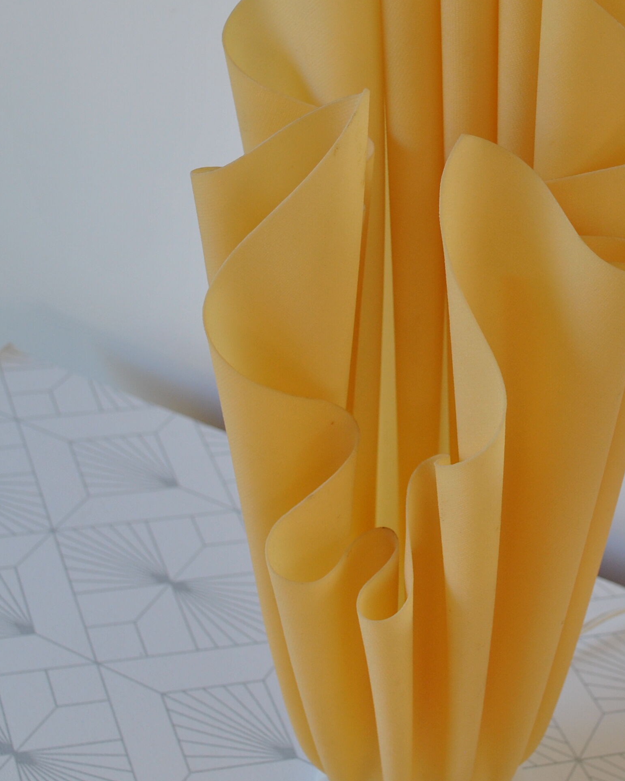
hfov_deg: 22.4
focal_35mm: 68
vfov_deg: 27.8
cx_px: 402
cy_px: 281
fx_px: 1572
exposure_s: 1/100
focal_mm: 24
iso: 200
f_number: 5
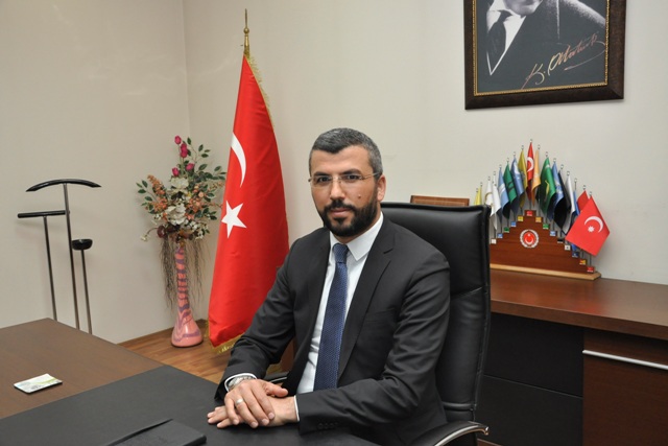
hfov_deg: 57.2
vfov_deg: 40.0
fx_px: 612
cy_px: 223
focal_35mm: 33
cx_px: 334
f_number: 6.3
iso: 1000
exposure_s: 1/60
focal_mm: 22
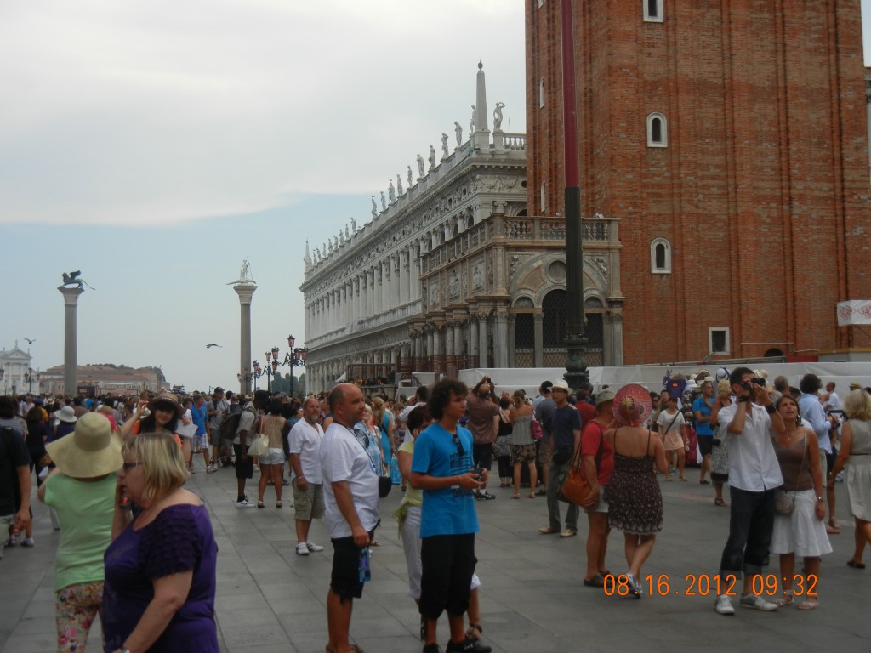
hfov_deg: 42.1
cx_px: 436
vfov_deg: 32.2
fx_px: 1132
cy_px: 326
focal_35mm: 45
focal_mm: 8.1
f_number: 3.8
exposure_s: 1/512
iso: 160
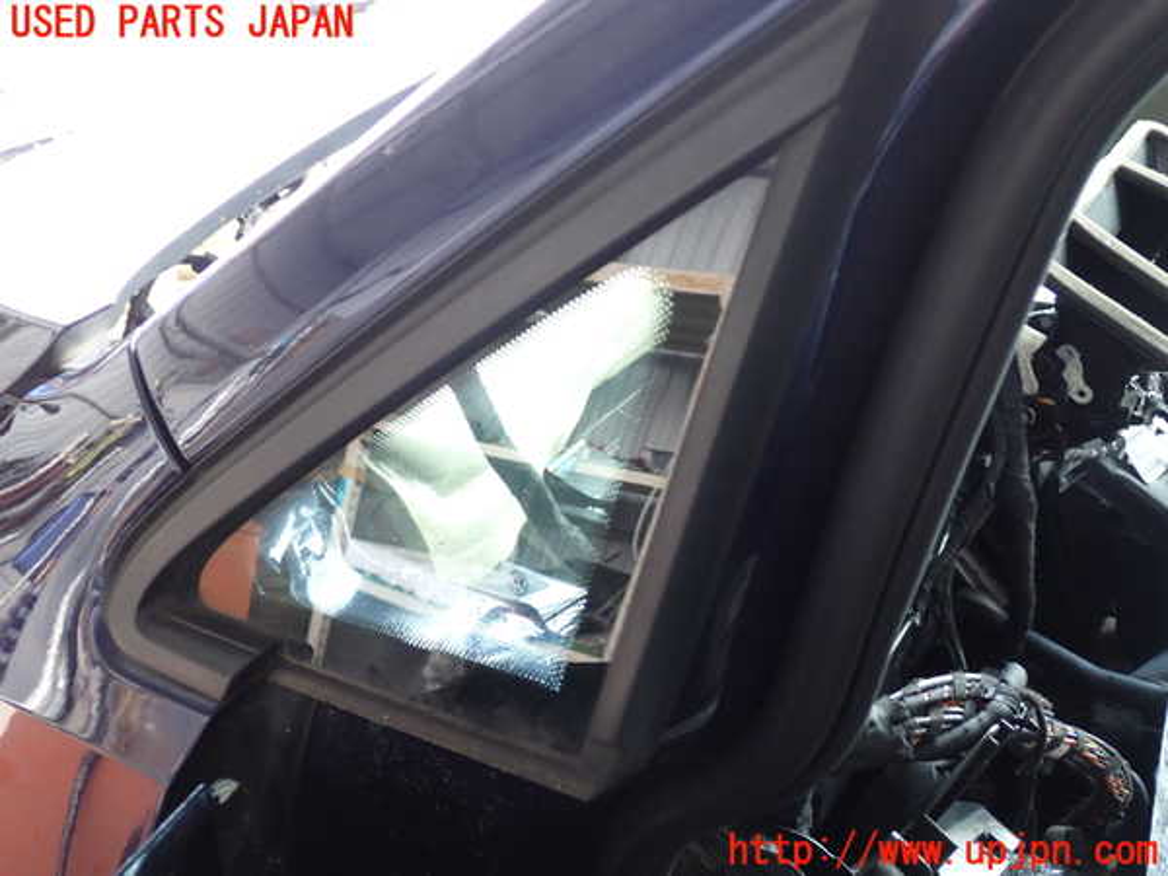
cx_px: 584
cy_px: 438
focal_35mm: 32
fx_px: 1080
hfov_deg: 56.8
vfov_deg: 44.2
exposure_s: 1/60
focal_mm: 5.79
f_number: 2.4
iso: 200
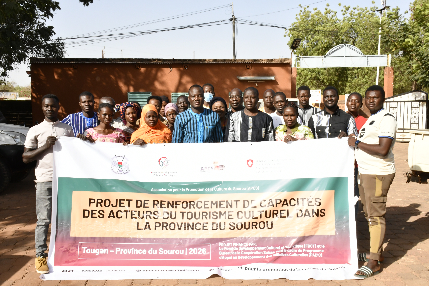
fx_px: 429
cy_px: 143
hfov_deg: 53.1
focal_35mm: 36
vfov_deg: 36.9
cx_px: 214
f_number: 25
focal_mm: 24
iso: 1600
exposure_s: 1/250
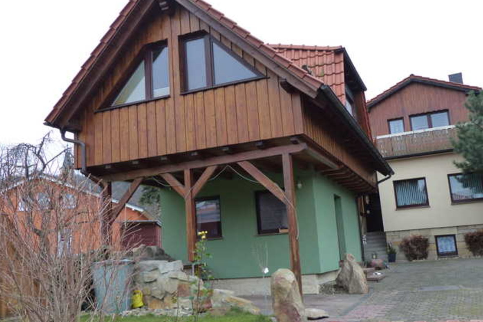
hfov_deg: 50.7
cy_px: 156
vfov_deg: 35.1
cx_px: 238
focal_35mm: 38
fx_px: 510
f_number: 2.8
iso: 160
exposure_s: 1/125
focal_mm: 6.4
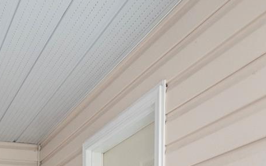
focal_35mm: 64
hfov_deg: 31.3
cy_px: 286
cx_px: 57
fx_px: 464
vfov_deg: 17.2
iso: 250
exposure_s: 1/4
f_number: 8
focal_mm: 12
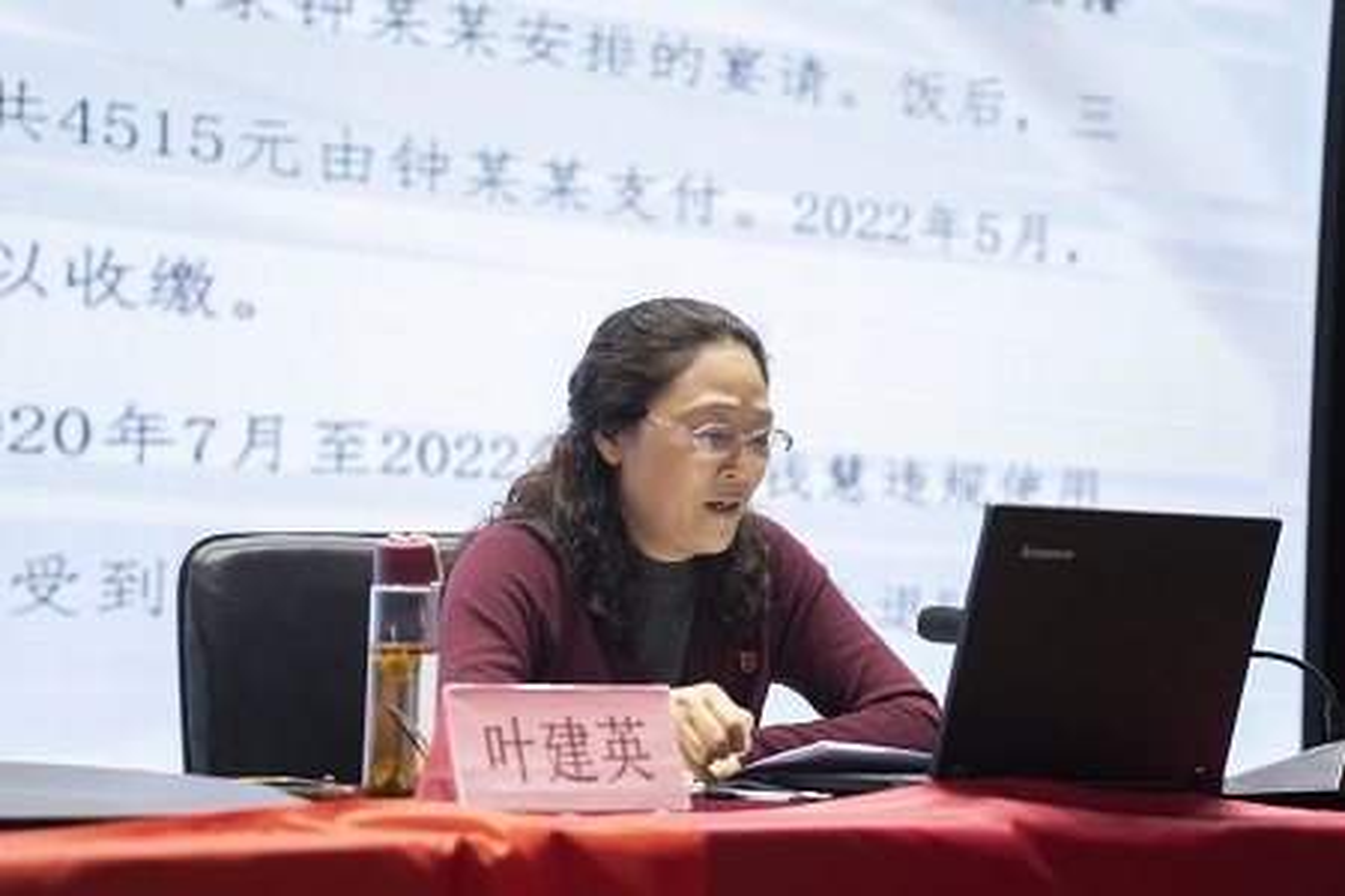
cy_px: 448
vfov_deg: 13.0
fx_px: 3923
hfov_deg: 19.5
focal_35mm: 105
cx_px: 672
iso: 640
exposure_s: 1/320
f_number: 4
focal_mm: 105
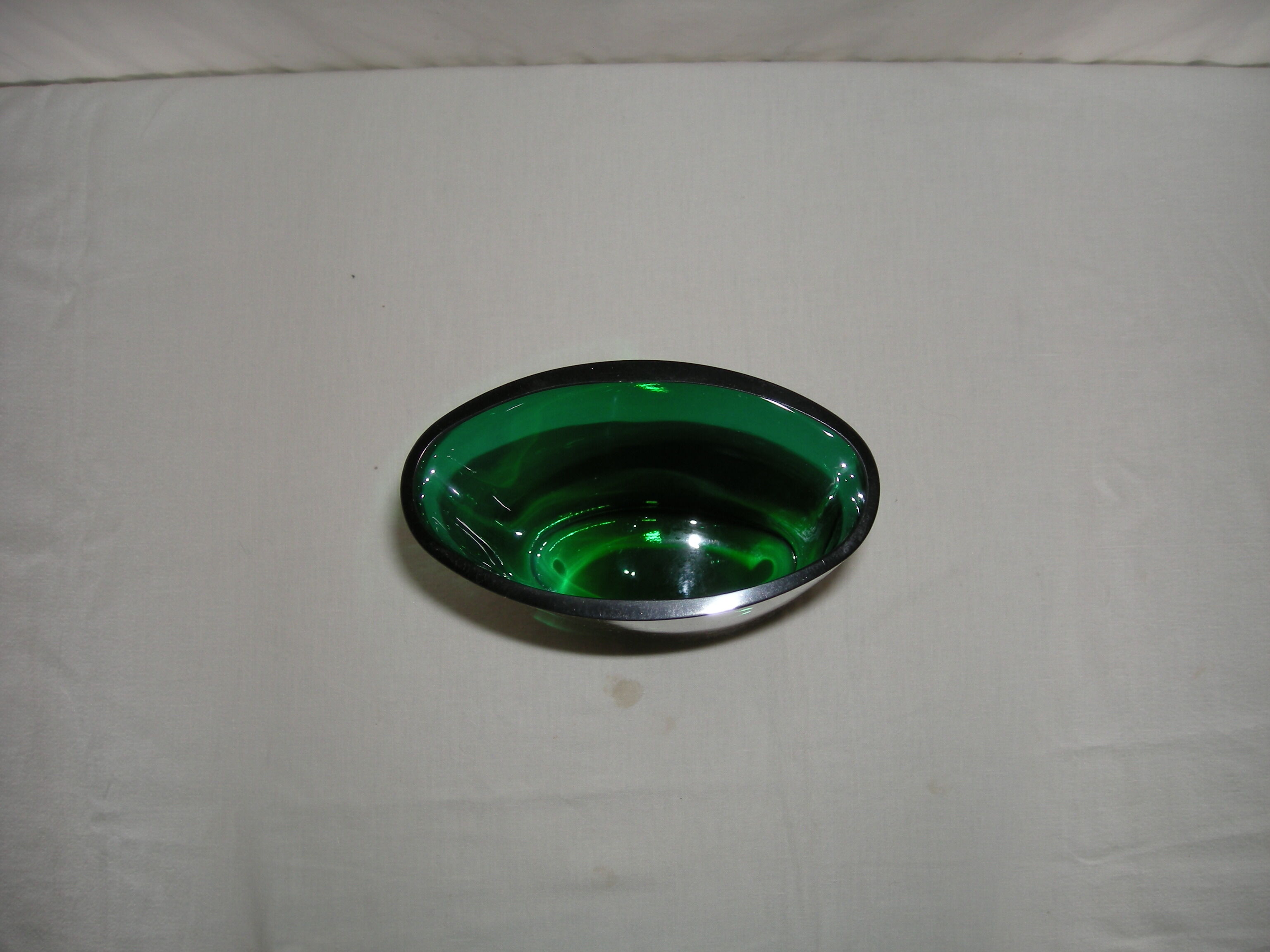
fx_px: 1284
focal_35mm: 35
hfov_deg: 52.6
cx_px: 635
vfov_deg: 40.7
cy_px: 476
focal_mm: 5.7
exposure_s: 1/53
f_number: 2.8
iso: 50
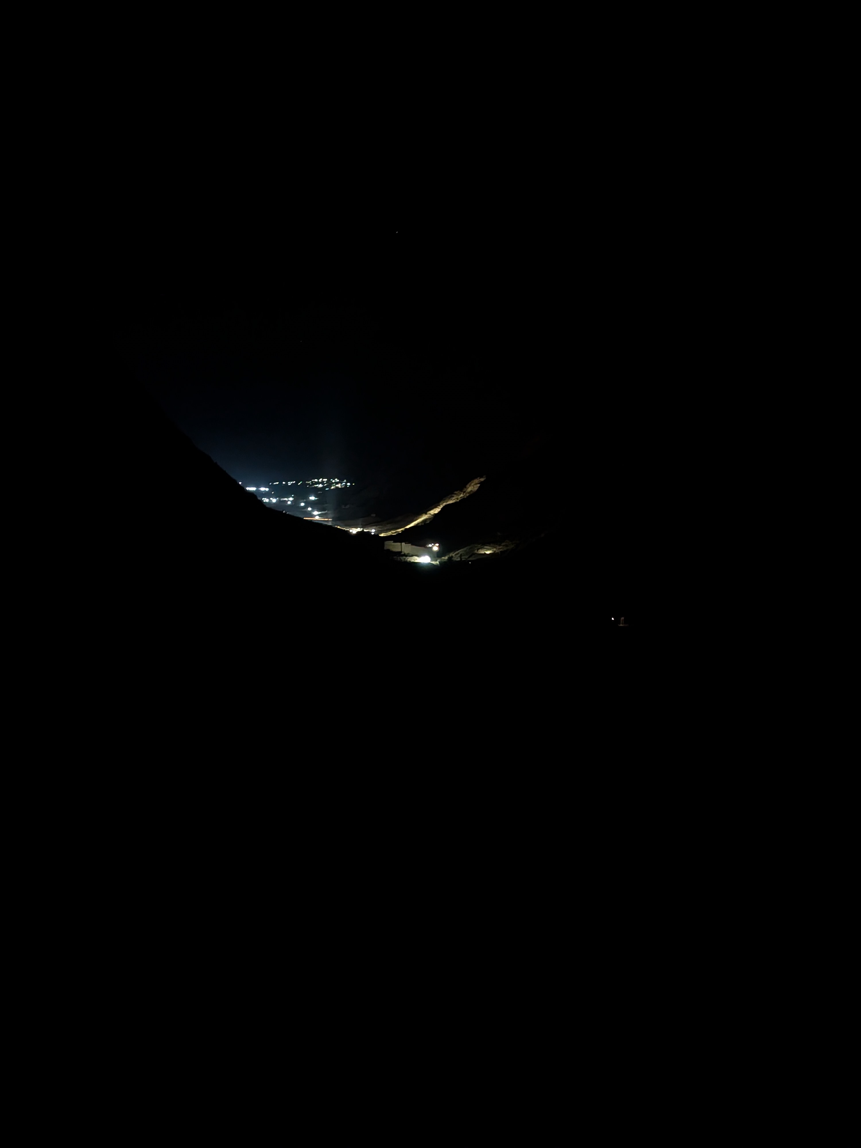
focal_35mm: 24
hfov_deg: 56.8
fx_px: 796
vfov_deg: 71.6
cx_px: 430
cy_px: 574
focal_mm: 4.53
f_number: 1.7
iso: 2974
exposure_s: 1/14.9
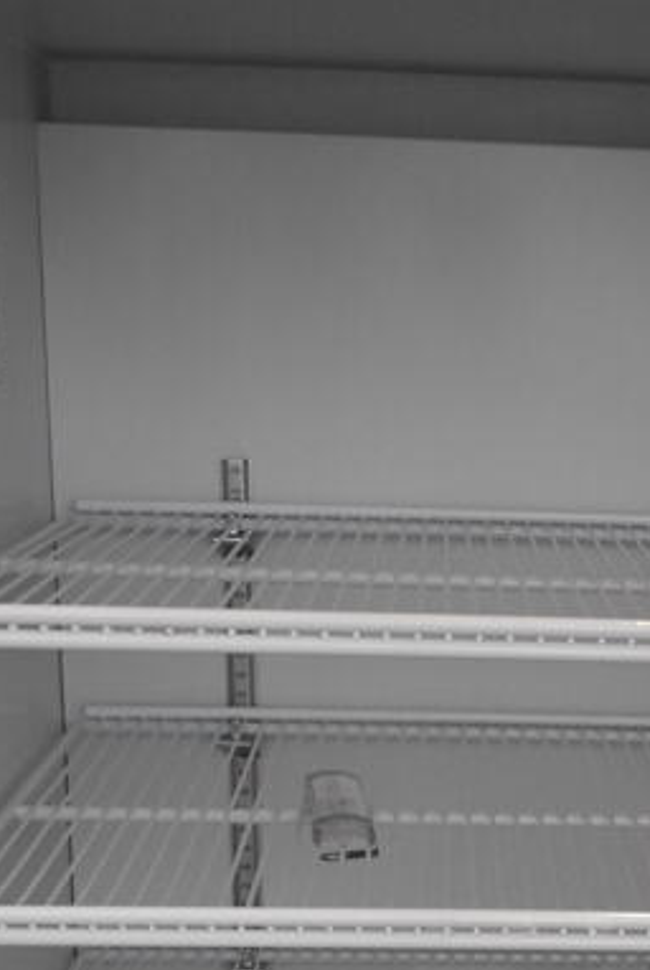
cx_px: 599
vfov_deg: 25.2
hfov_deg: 17.9
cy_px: 1030
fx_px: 2029
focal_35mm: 75
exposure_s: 1/125
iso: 2200
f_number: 3.8
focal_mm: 21
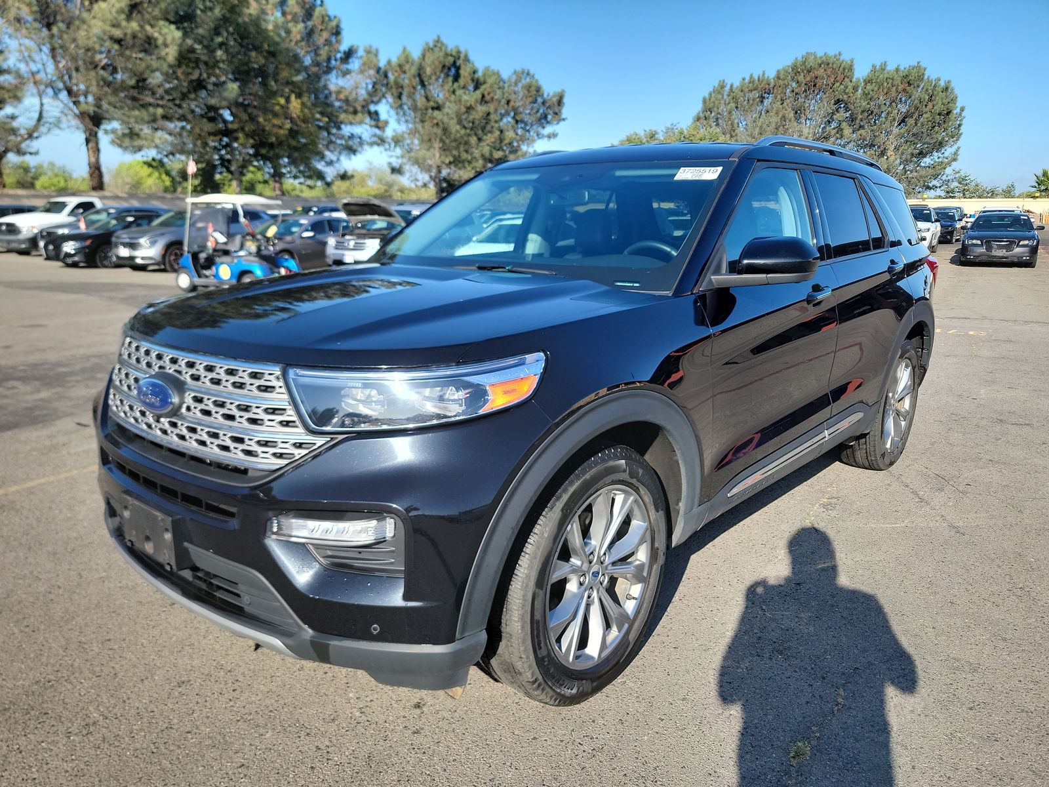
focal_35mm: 24
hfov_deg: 71.6
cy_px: 394
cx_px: 524
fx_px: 727
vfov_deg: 56.8
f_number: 1.8
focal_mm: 6.7
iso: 50
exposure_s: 1/554
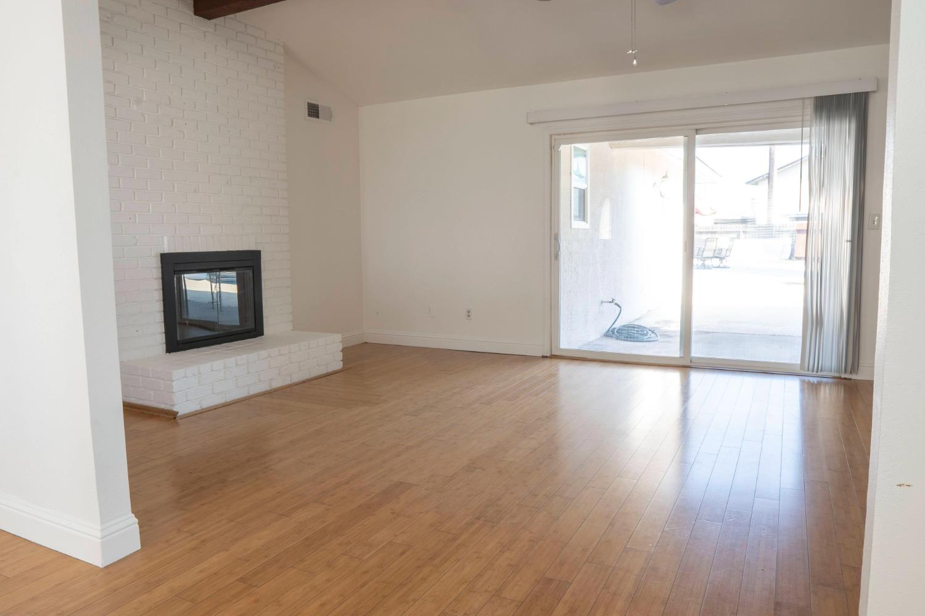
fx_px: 617
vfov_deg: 53.1
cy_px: 308
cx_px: 462
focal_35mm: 24
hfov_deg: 73.7
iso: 100
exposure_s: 1/1.67
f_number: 16
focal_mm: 16
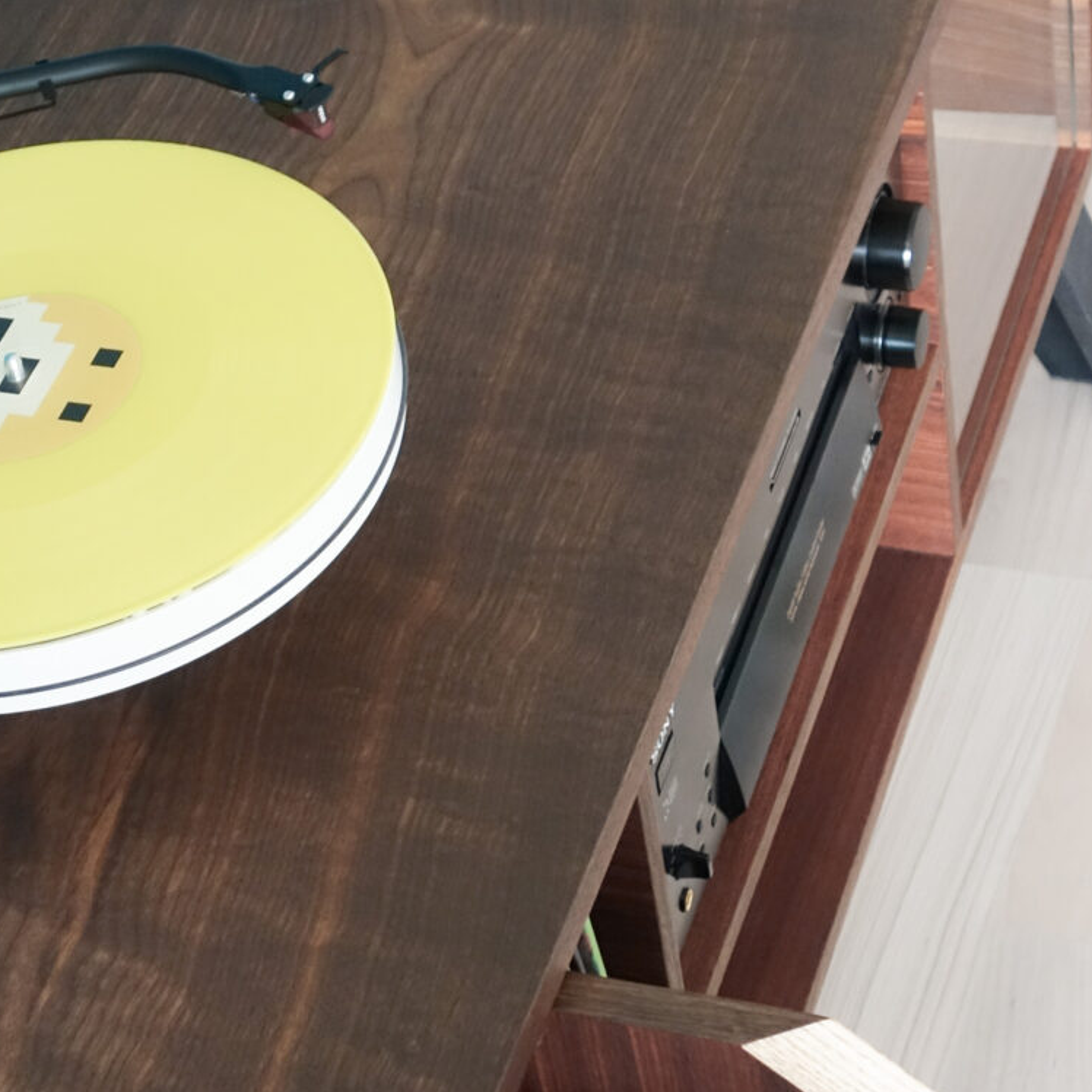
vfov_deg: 18.1
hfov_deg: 17.9
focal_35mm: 96
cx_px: 153
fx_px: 3426
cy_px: 407
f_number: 2.5
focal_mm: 12.18
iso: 800
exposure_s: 1/30
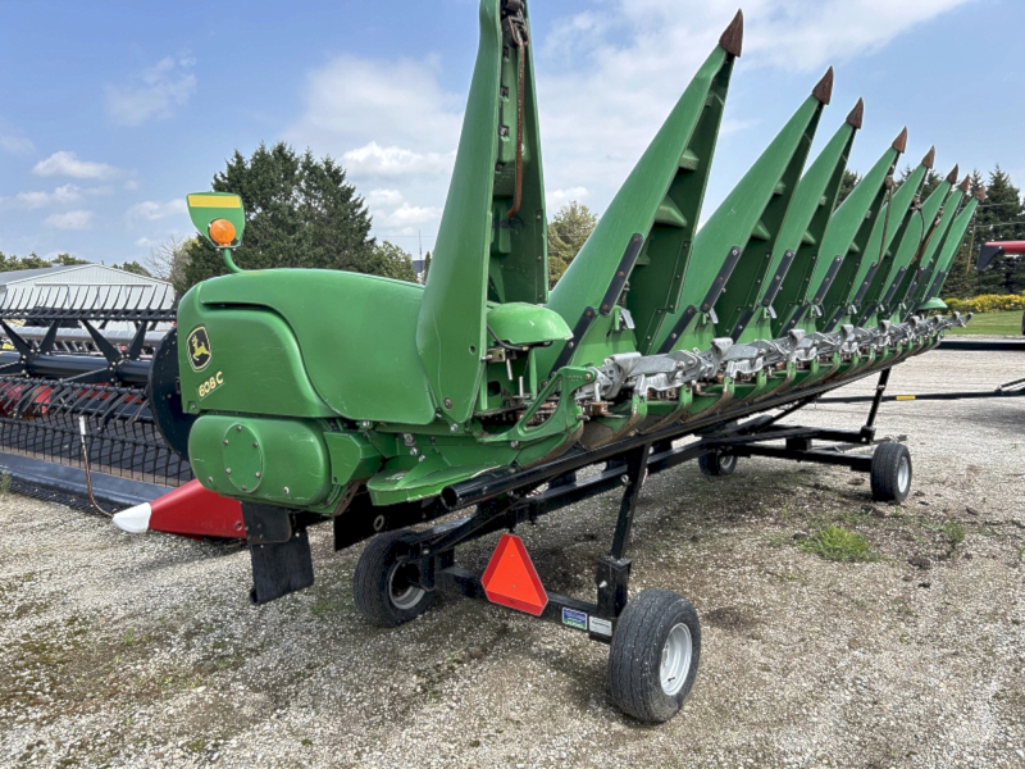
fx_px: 770
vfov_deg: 53.1
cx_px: 512
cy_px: 384
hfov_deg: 67.3
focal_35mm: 26
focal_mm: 5.7
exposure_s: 1/1838
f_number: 1.5
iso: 50
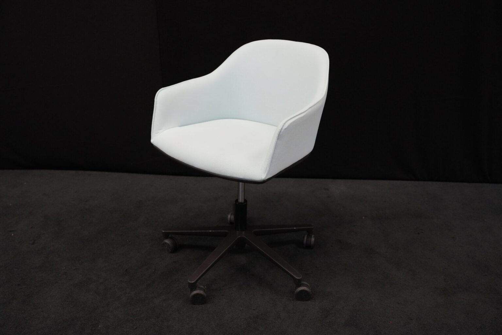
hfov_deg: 54.4
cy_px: 168
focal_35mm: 35
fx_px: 488
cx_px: 251
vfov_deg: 37.9
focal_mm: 35
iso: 5000
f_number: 4
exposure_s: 1/160
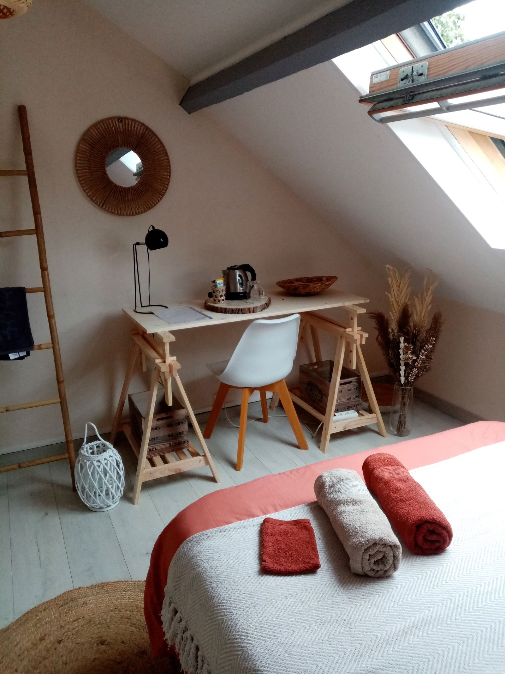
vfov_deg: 67.3
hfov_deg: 53.1
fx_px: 506
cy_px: 337
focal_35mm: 26
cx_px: 252
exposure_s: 1/25
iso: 402
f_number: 1.8
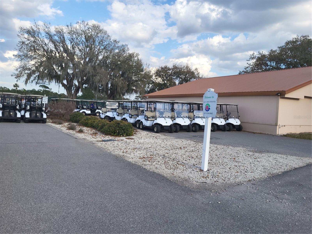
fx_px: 234
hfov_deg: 67.3
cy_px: 117
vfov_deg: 53.1
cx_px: 156
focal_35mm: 26
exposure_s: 1/1248
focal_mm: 5.4
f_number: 1.8
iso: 40
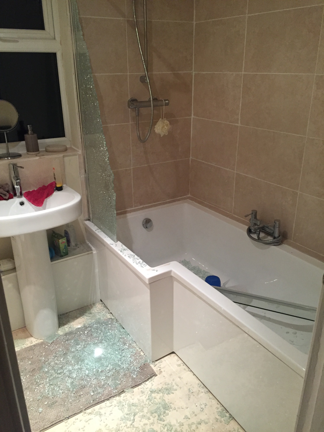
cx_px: 162
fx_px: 362
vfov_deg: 61.7
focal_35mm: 29
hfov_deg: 48.2
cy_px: 216
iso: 250
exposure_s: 1/20
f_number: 2.2
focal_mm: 4.15
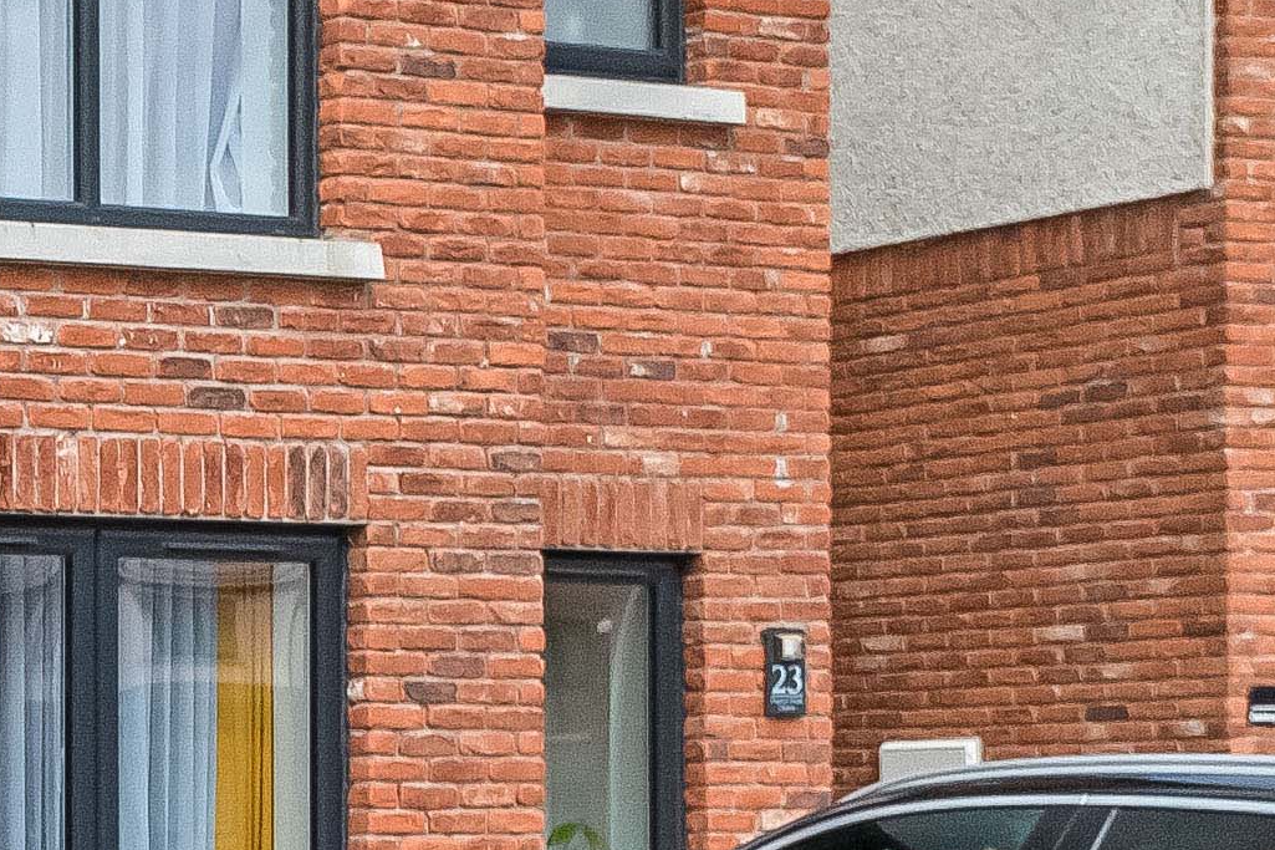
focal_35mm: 118
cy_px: 803
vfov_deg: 11.5
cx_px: -1189
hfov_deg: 14.6
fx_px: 4178
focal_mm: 20
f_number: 6.3
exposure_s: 1/1600
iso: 640
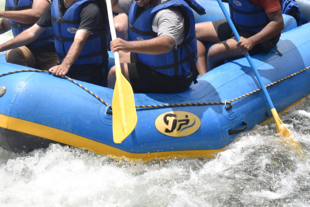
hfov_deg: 18.9
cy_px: 12
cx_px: 163
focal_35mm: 108
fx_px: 930
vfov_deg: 12.6
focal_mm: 34
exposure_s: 1/1500
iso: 400
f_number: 5.6
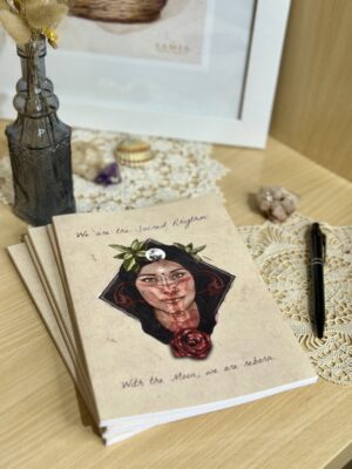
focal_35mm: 48
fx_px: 651
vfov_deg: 39.7
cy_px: 234
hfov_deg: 30.3
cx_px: 176
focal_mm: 6.86
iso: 160
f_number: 1.78
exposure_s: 1/50
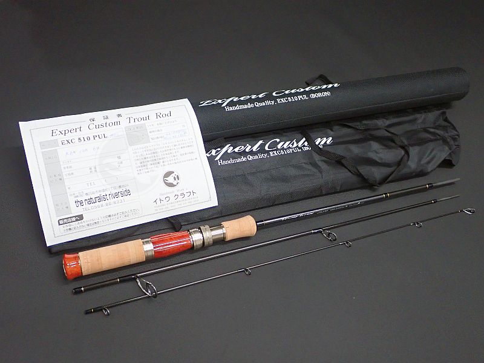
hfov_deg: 49.0
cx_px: 242
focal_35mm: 38
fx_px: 531
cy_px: 182
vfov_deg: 37.7
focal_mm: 6.86
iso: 640
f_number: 2.7
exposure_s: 1/40
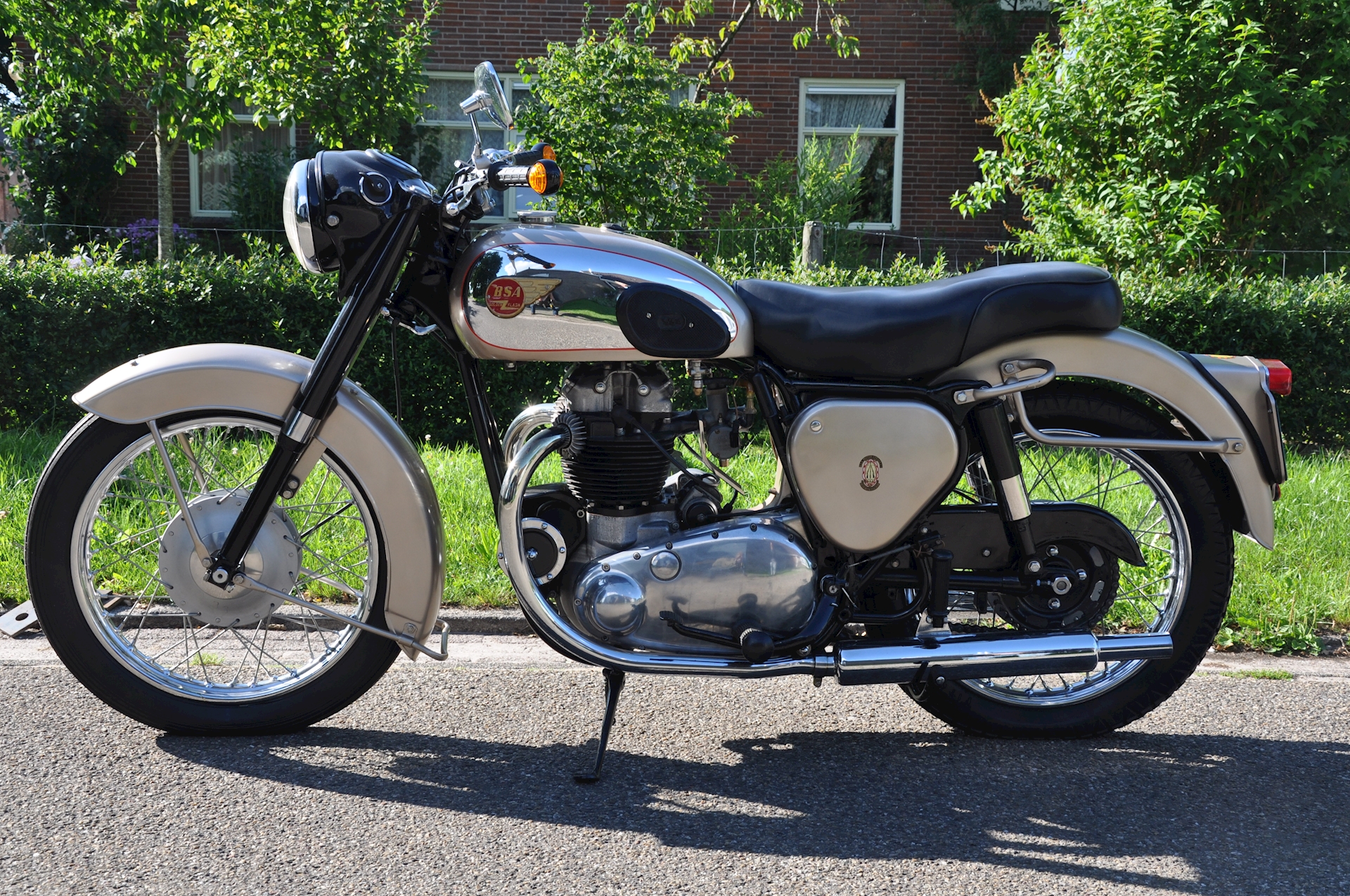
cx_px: 675
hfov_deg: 43.7
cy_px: 448
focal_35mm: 45
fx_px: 1685
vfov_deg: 29.8
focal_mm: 30
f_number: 10
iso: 200
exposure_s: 1/100
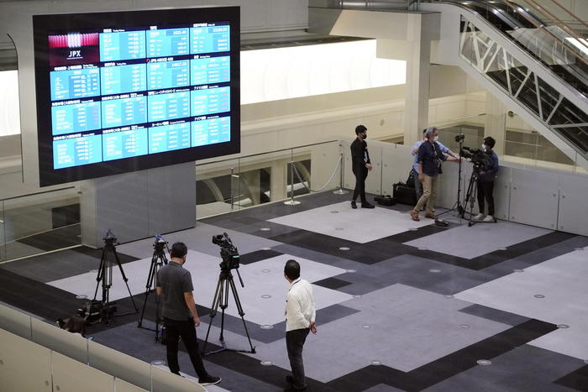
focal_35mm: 65
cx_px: 294
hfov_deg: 31.0
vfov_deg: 20.9
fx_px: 1062
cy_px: 196
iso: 12800
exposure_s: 1/400
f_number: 4
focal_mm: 65
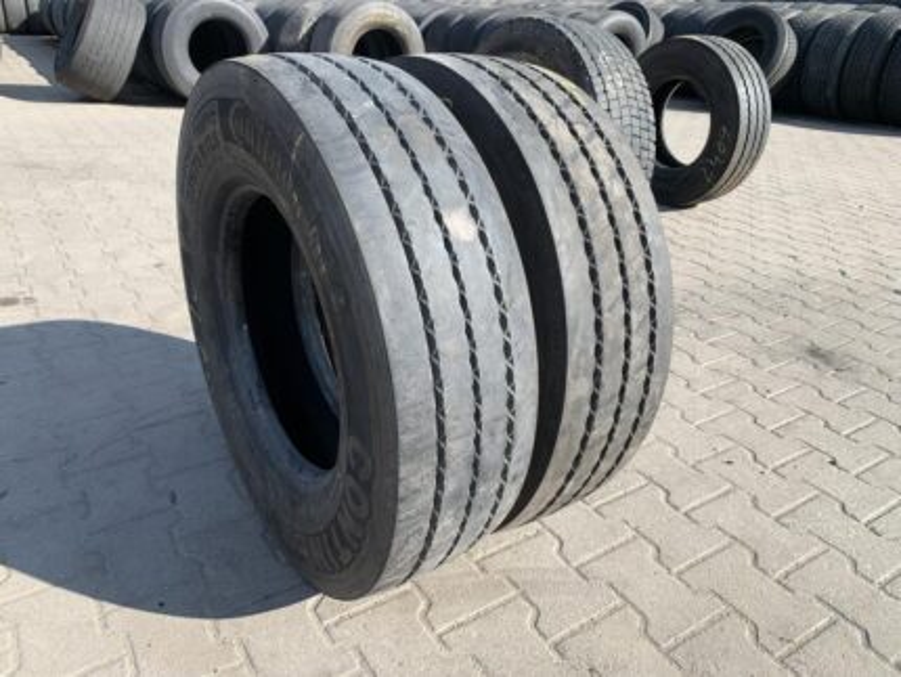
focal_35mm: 26
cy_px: 338
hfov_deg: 67.3
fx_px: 677
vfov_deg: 53.1
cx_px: 450
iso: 25
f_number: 1.8
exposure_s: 1/981
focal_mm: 4.25
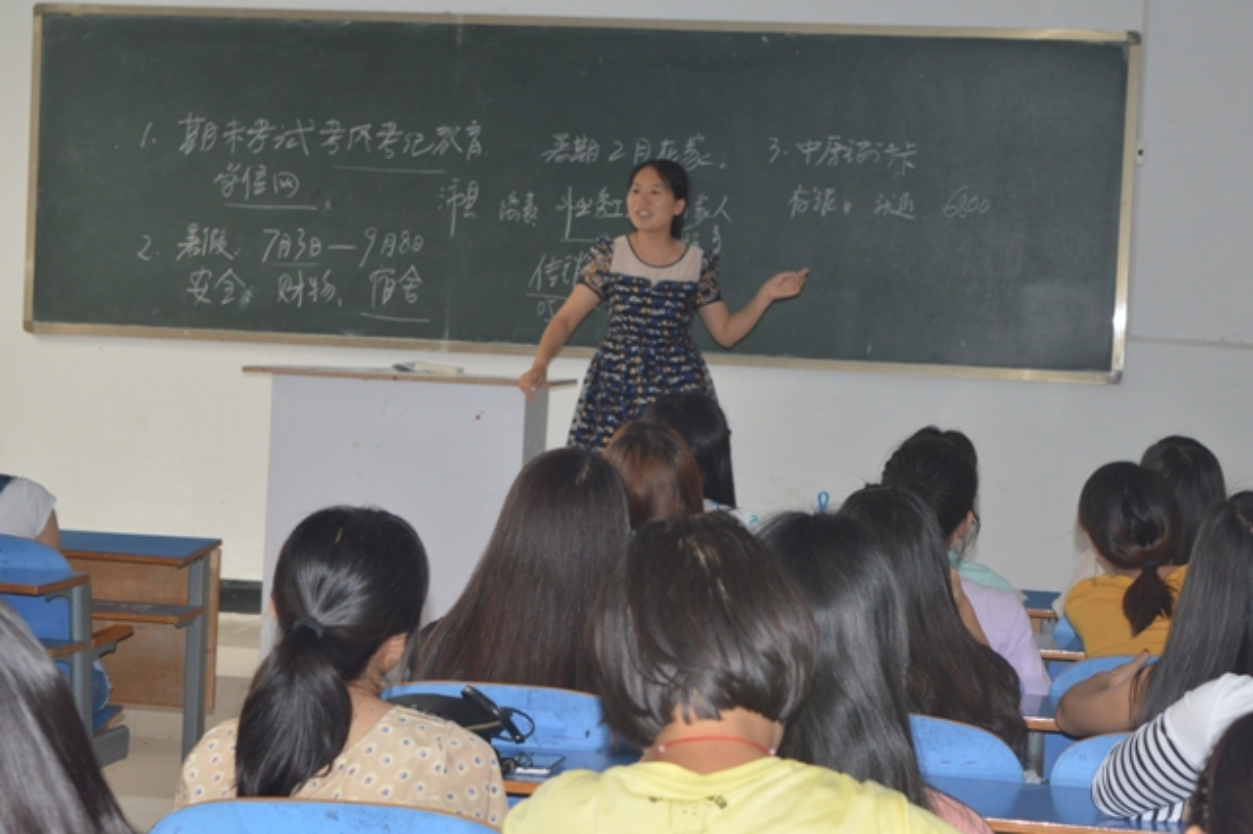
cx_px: 626
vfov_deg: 18.9
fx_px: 2505
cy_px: 417
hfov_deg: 28.1
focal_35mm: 72
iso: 1000
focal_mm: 48
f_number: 5.3
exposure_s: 1/60
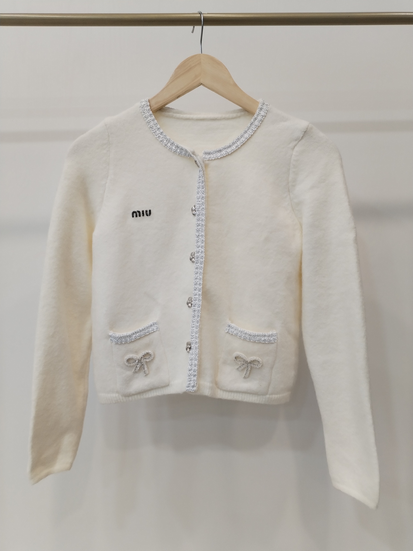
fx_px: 461
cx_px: 206
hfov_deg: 48.2
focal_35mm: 29
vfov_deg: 61.7
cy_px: 276
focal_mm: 4.75
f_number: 1.8
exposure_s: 1/60
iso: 269
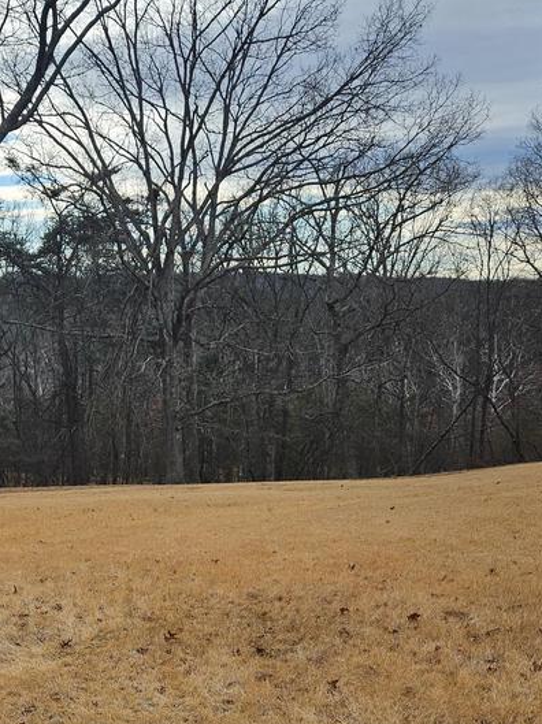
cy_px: 643
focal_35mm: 47
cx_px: 115
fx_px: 982
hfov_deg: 30.2
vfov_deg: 37.9
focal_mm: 5.4
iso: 25
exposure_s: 1/1554
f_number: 1.8
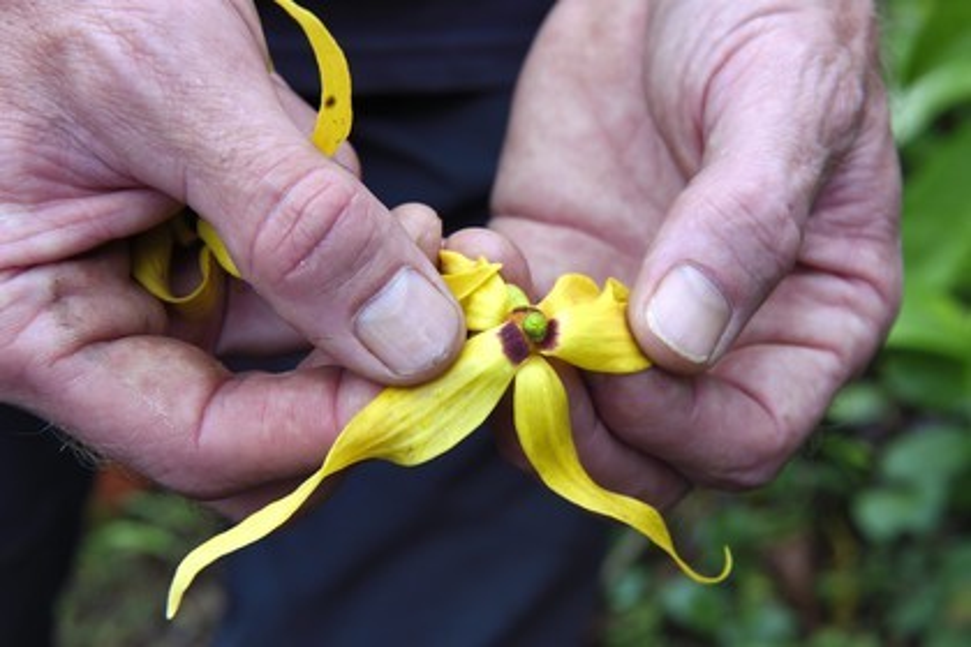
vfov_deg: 24.2
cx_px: 486
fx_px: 1510
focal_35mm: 56
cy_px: 324
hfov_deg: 35.6
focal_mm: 56
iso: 800
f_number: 10
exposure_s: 1/100
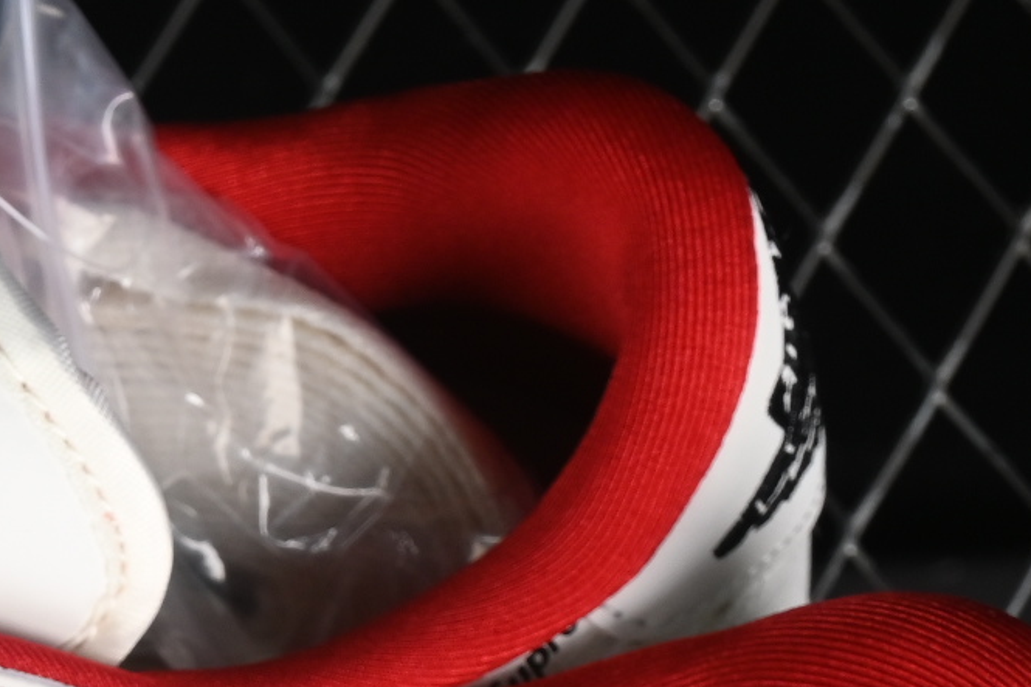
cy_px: 1253
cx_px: -212
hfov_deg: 6.5
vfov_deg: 4.3
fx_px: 8990
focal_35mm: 314
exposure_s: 1/200
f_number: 7.1
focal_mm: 50
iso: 200
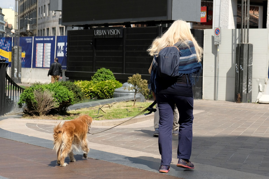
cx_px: 134
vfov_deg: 19.7
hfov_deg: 29.2
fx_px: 516
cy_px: 90
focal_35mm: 69
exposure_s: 1/5000
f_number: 4
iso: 800
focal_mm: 46.3
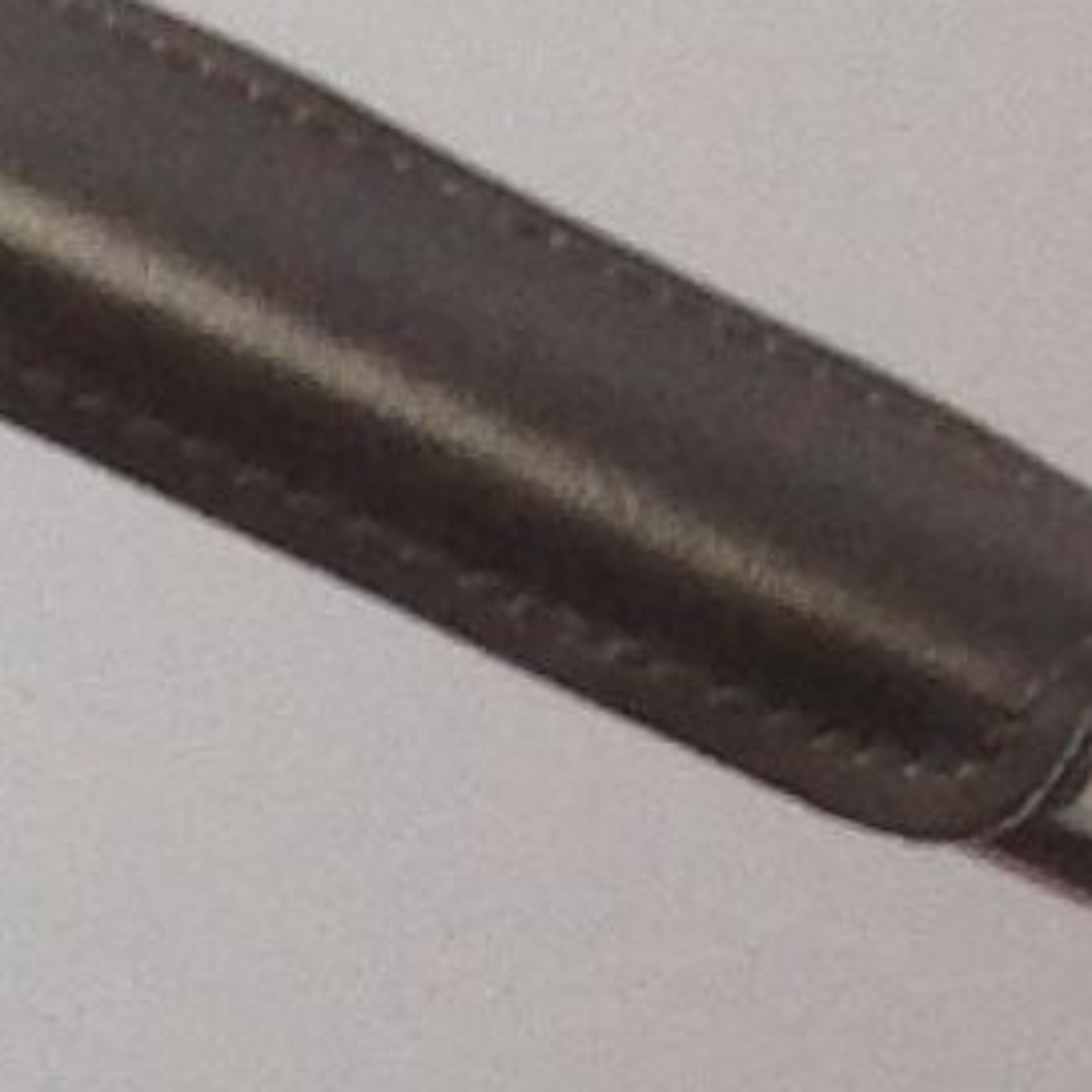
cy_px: 2802
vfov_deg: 5.7
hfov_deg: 5.6
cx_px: -1923
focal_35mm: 294
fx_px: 10493
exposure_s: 1/60
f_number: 2.4
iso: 80
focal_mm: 4.28
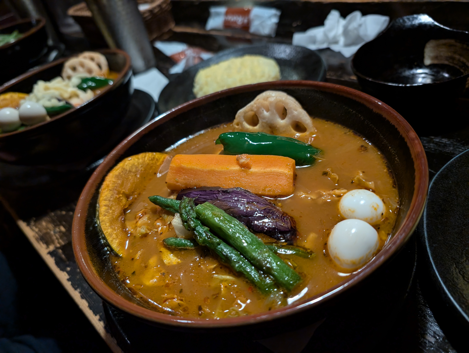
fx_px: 326
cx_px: 234
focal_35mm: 24
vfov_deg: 56.9
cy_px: 176
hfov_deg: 71.5
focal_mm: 6.9
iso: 614
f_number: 1.68
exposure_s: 1/50
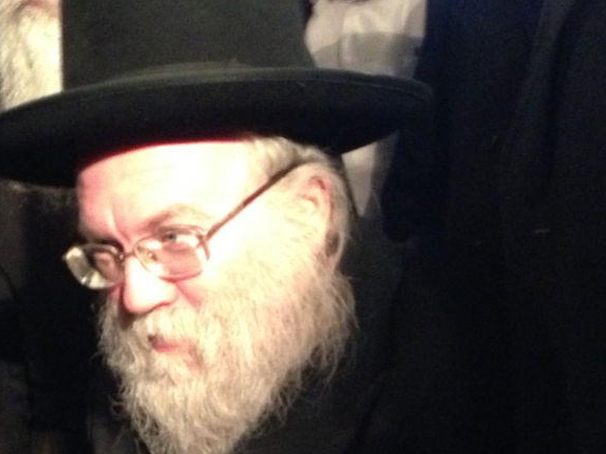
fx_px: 1400
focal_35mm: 80
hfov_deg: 24.0
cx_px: 108
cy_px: 410
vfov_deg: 18.1
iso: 640
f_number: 2.4
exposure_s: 1/15
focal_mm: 4.13
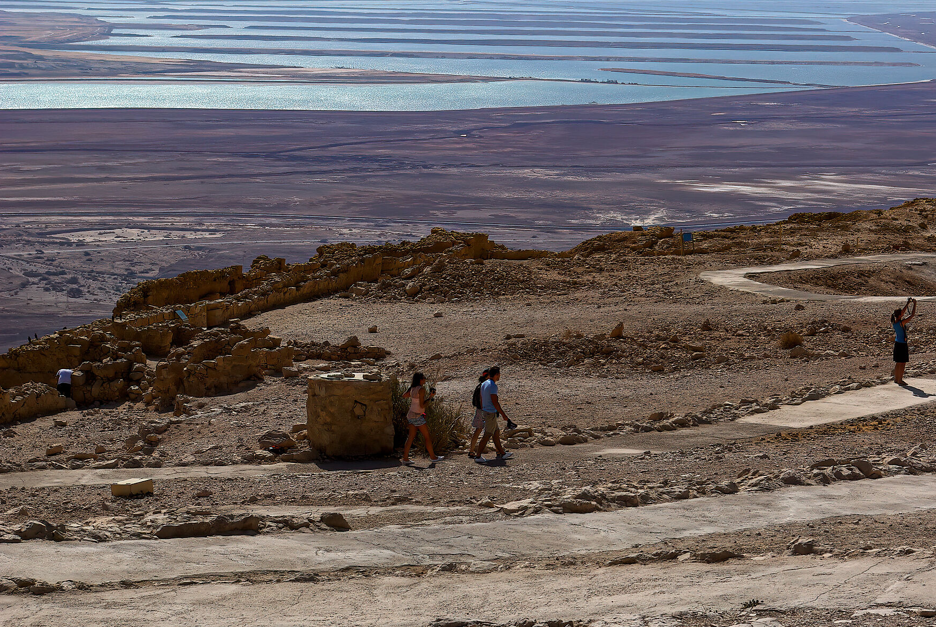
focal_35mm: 113
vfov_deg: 12.2
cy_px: 278
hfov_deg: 18.1
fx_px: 2934
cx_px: 628
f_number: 11
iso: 100
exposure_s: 1/500
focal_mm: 55
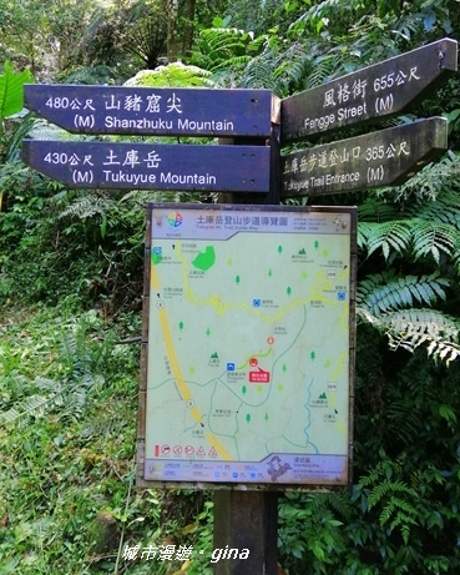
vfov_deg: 54.0
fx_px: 561
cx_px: 231
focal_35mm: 33
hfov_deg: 44.6
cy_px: 244
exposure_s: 1/120
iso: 200
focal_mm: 3.81
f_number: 2.2
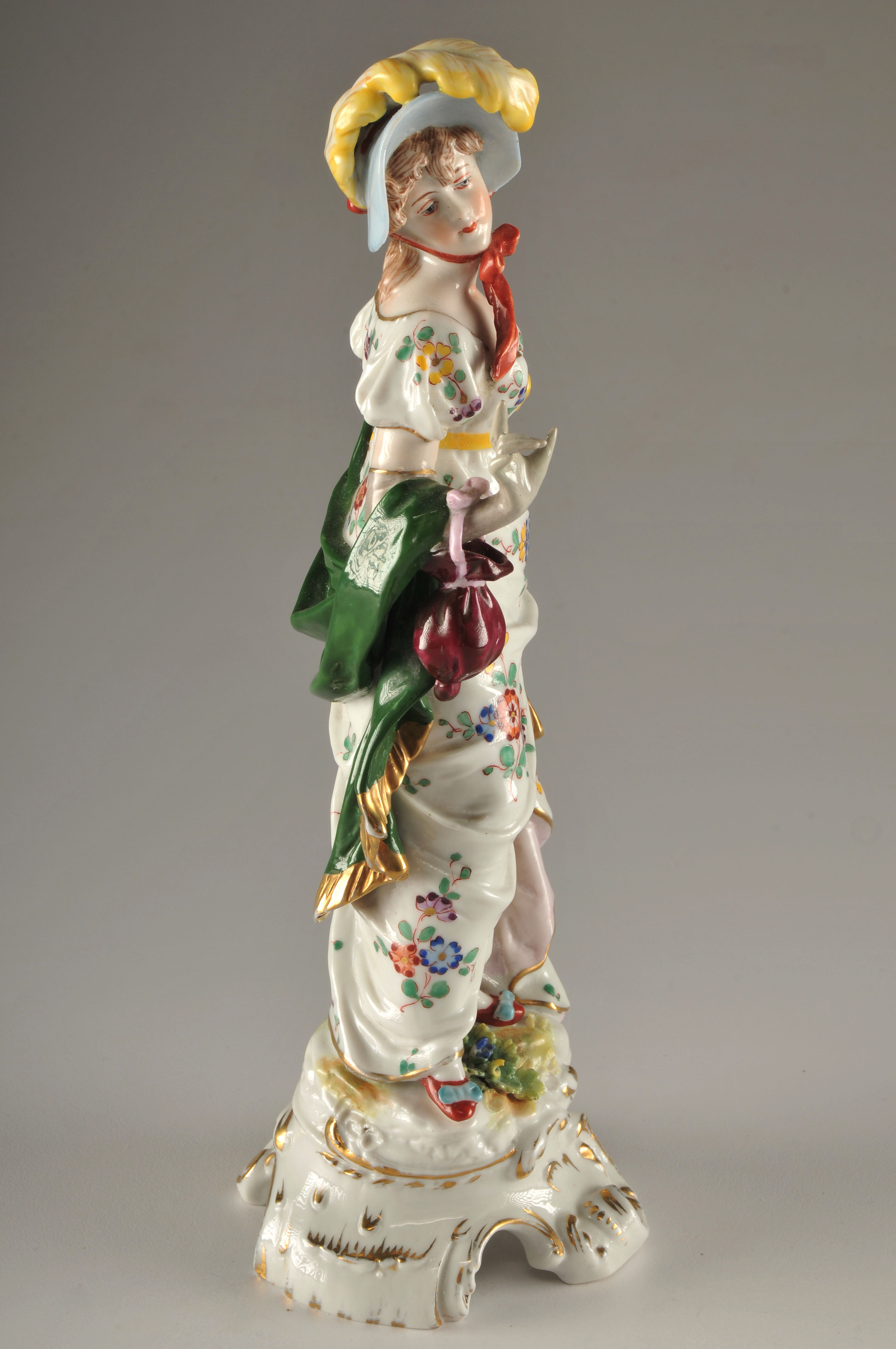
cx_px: 448
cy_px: 674
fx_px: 2807
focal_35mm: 75
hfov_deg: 18.1
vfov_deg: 27.0
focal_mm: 50
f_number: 18
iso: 100
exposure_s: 1/200
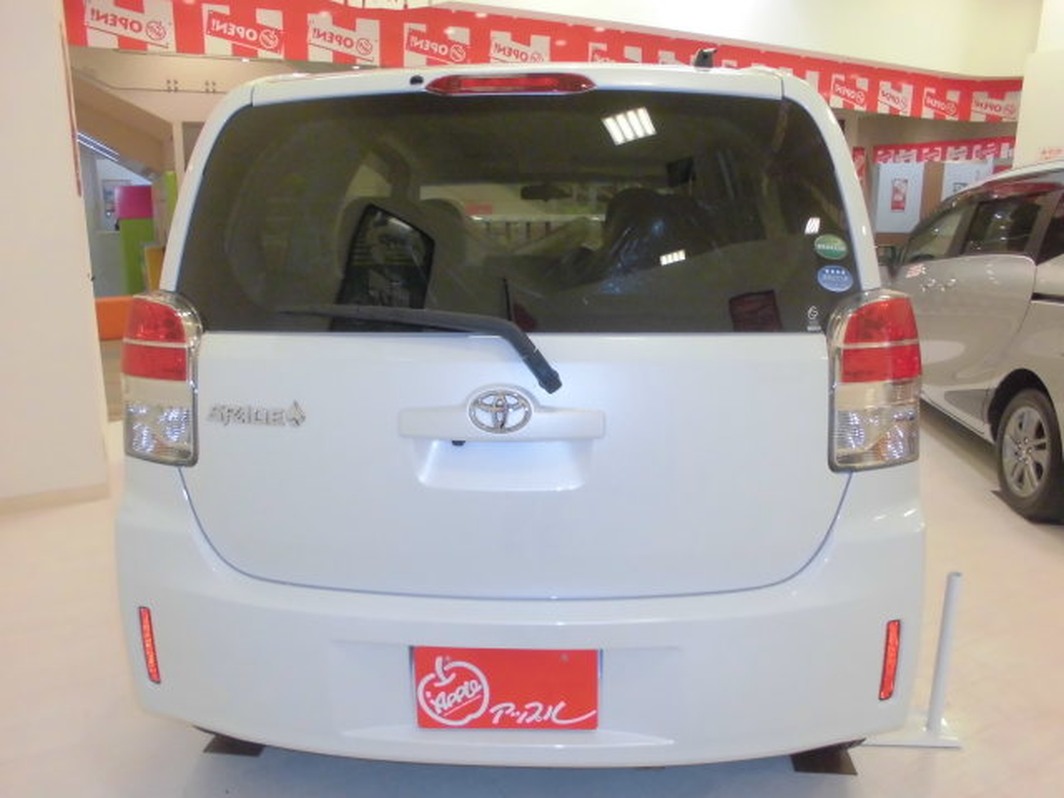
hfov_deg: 67.3
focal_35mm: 26
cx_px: 532
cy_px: 399
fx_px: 799
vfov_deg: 53.1
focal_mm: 4.6
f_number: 3.5
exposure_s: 1/60
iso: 400
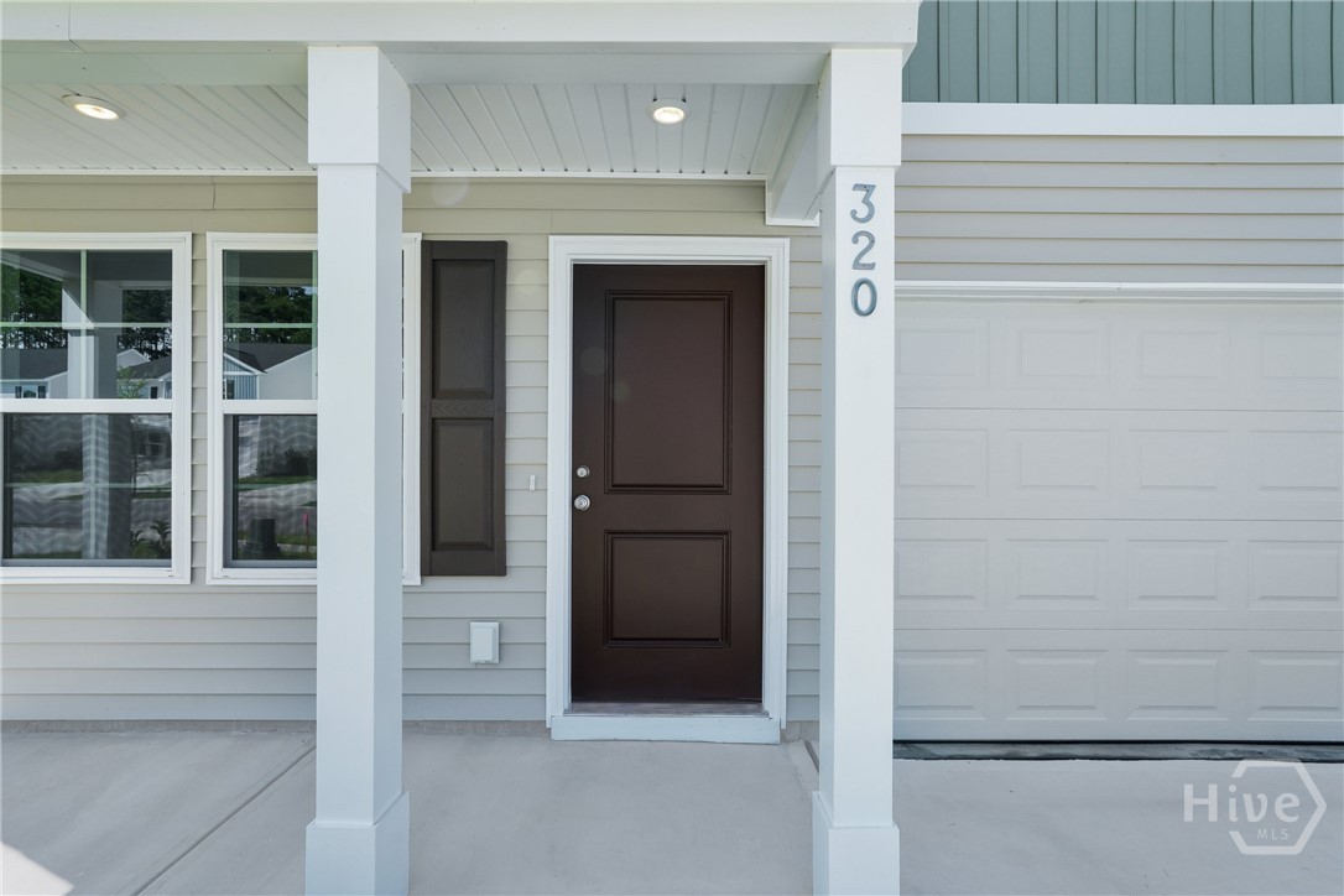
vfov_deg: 73.7
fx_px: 597
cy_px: 448
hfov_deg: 96.7
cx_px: 672
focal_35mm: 16
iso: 320
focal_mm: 16
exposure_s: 1/200
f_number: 9
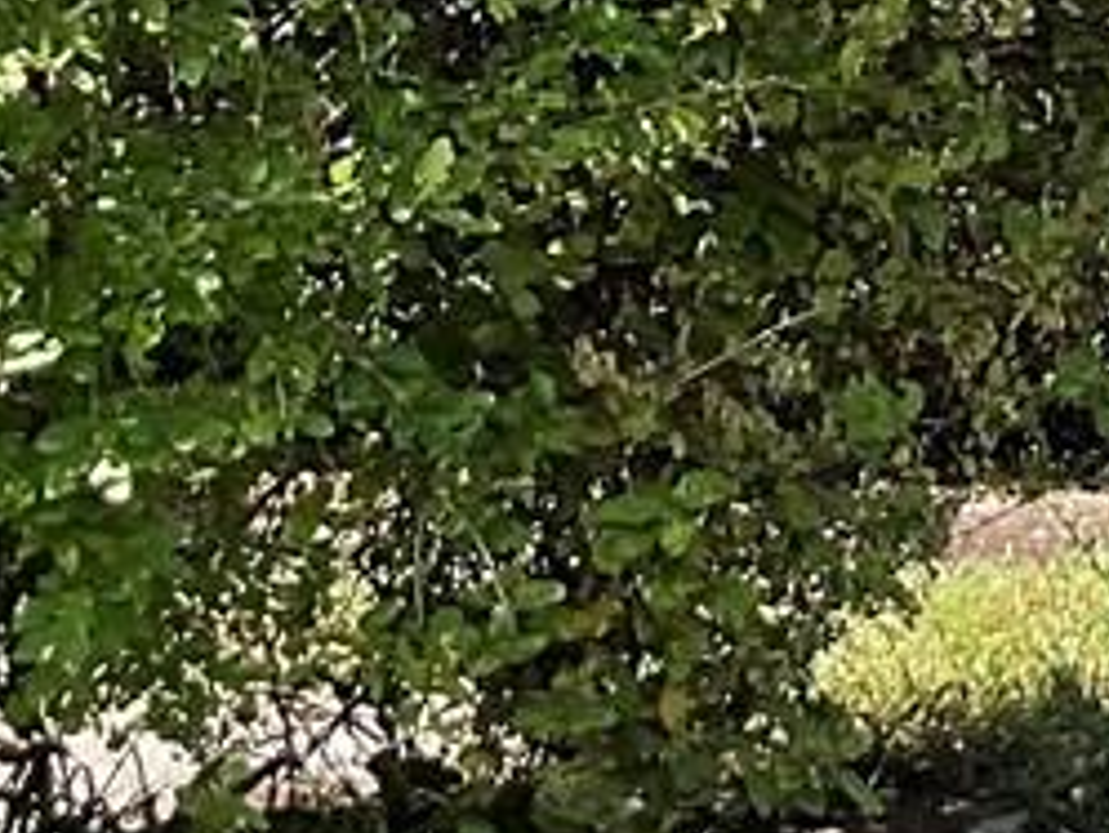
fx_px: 5962
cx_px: 1670
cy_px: -922
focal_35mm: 186
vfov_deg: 7.6
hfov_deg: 10.3
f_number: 1.8
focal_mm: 3
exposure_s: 1/635
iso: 16
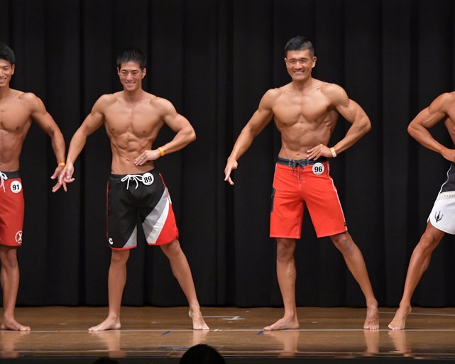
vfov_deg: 6.8
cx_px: 269
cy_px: 182
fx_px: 3084
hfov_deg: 8.4
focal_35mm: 229
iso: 6400
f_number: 5.6
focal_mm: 135
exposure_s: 1/400
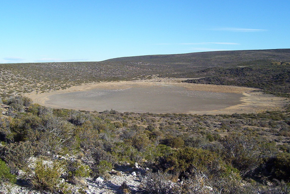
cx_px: 152
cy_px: 94
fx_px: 387
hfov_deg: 41.1
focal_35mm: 48
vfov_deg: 28.1
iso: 100
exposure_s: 1/617
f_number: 5.17
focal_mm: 5.77
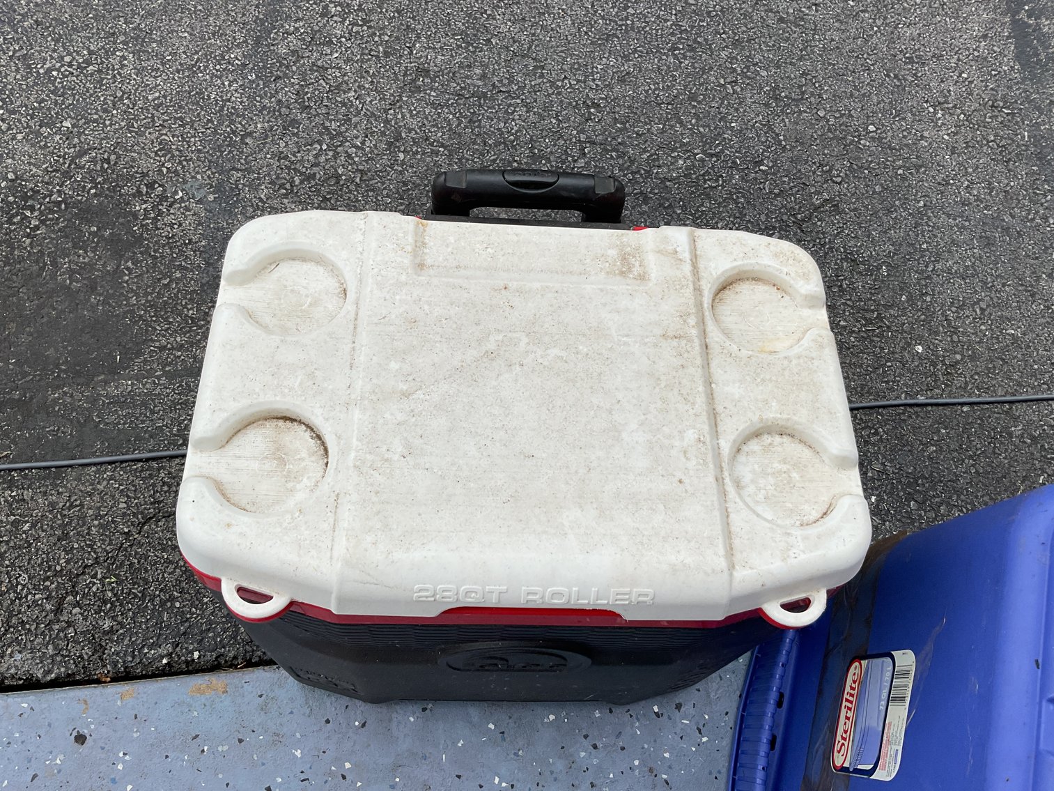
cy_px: 396
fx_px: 883
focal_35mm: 29
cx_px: 527
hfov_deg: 61.7
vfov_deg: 48.2
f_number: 1.8
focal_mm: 3
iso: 16
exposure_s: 1/1490
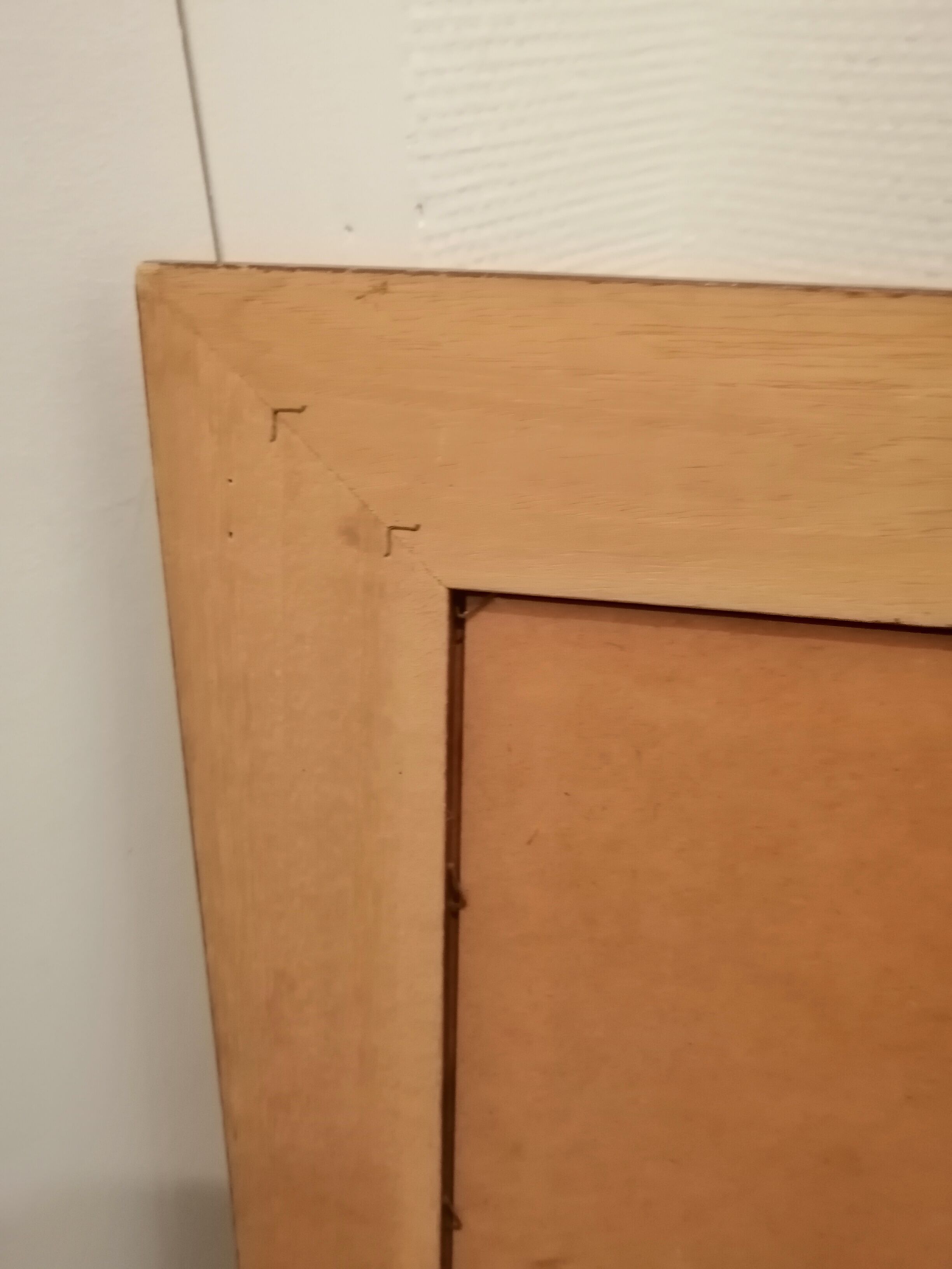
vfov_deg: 67.3
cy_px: 634
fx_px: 953
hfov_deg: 53.1
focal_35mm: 26
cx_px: 476
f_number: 1.8
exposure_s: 1/50
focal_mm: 3.96
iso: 800
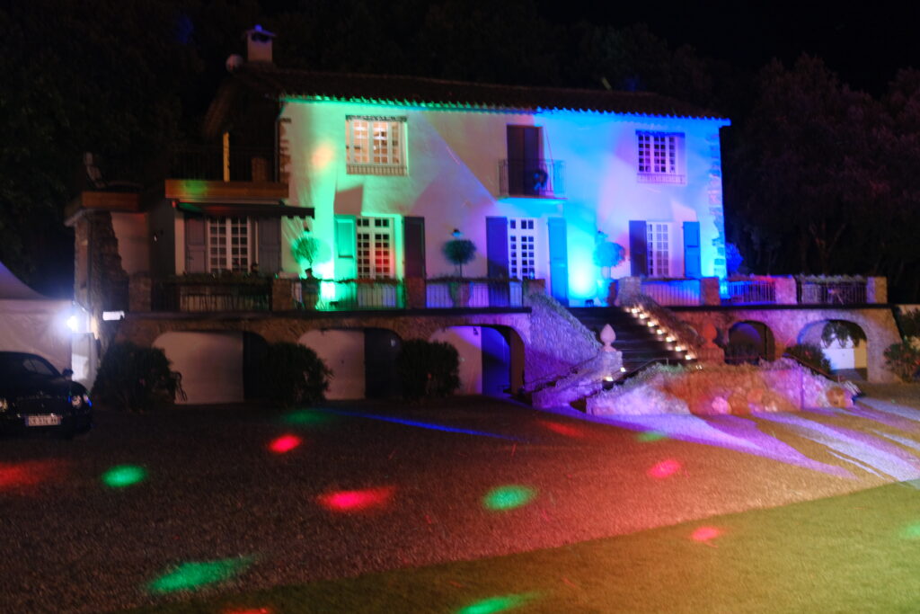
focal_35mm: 45
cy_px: 307
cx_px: 460
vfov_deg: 29.9
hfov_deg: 43.6
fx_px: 1150
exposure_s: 1/17
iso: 800
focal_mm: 30
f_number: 1.4
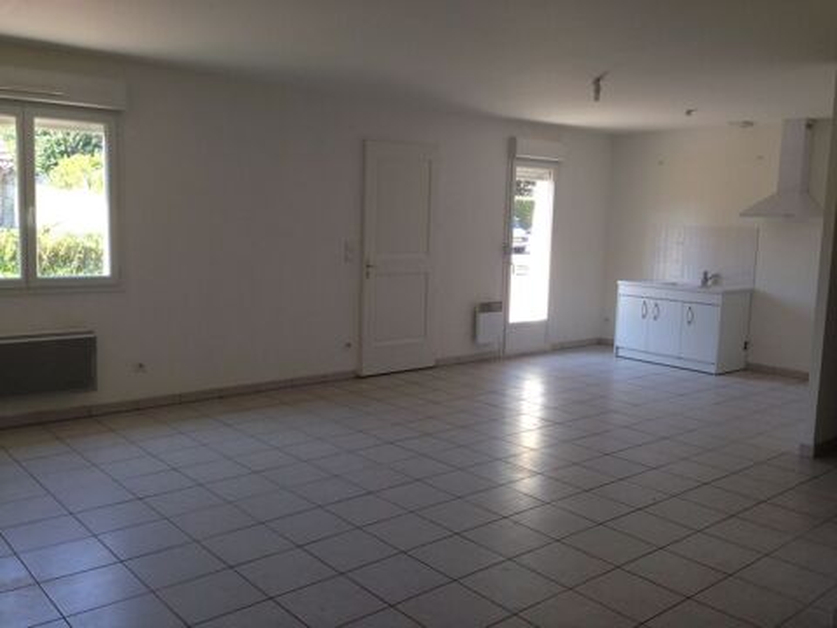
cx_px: 418
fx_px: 798
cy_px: 314
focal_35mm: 33
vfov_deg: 42.9
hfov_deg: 55.4
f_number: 2.4
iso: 80
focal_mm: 4.12
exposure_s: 1/120
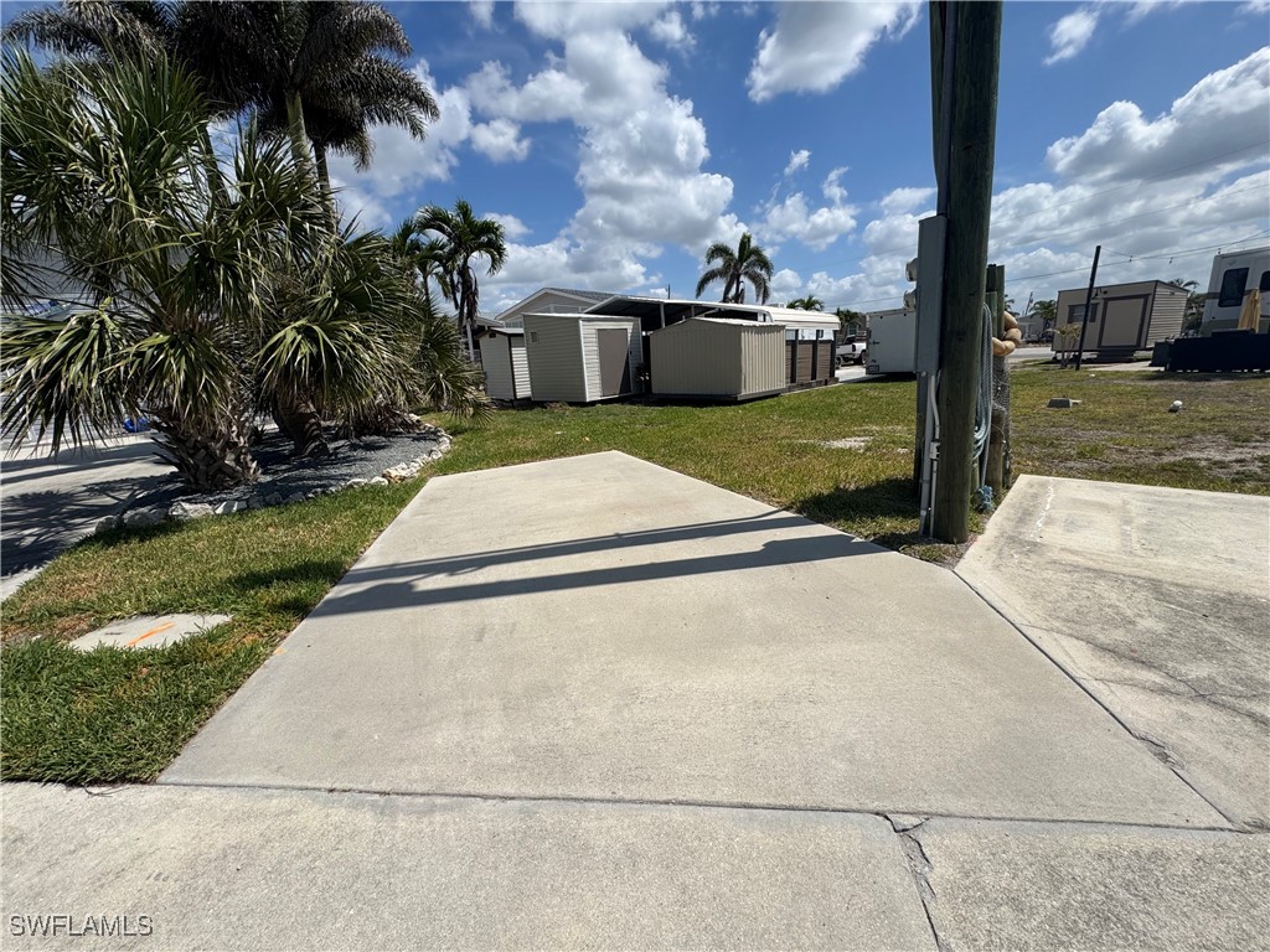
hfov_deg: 102.1
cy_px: 476
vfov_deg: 85.7
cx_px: 635
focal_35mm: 14
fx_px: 514
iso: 40
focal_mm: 2.22
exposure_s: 1/3906
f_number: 2.2
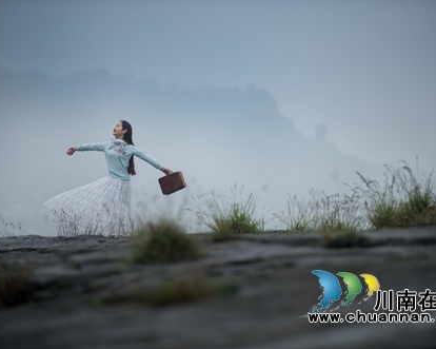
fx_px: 2928
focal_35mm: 227
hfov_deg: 8.5
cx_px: 234
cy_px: 175
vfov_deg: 6.8
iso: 64
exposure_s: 1/160
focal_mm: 200
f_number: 2.8
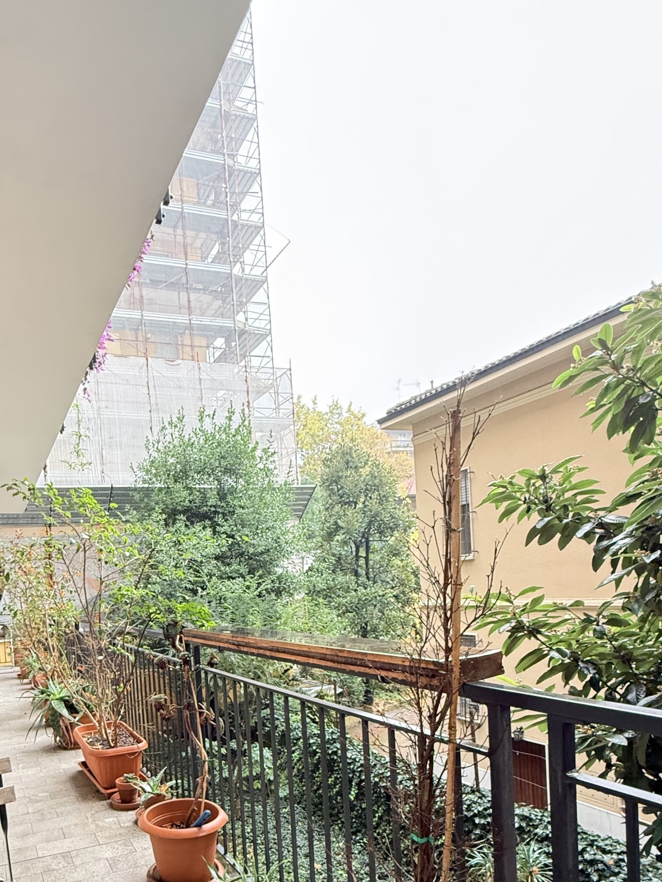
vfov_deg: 73.1
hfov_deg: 58.4
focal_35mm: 22
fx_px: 561
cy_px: 617
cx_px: 179
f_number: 2.2
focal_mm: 2.22
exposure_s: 1/60
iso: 400
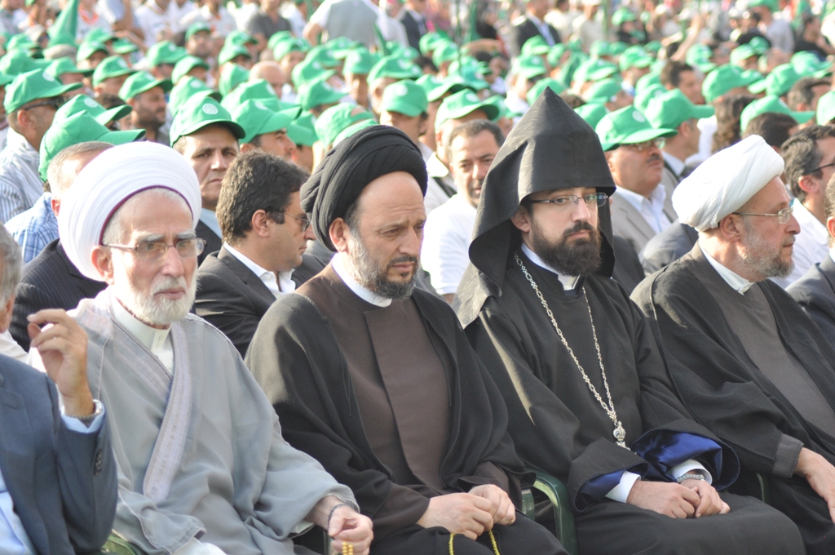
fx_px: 2849
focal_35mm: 123
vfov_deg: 11.1
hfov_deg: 16.7
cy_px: 278
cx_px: 418
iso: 500
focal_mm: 82
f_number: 5
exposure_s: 1/400
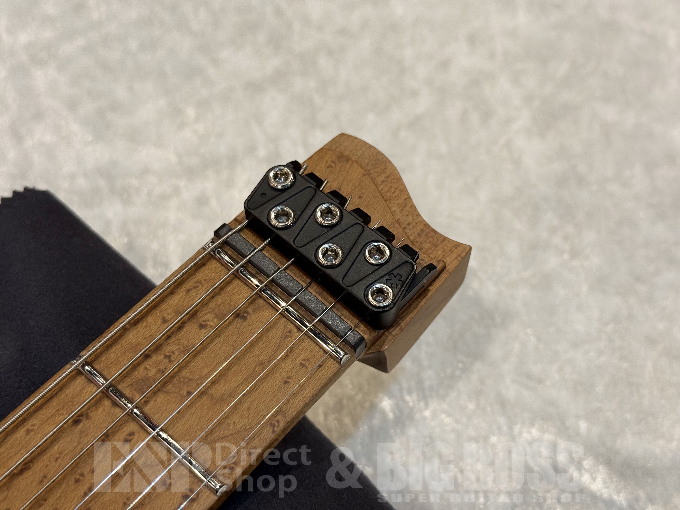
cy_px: 255
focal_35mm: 48
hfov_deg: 39.7
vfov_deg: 30.3
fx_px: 943
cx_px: 340
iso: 64
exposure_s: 1/60
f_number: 1.78
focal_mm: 6.76
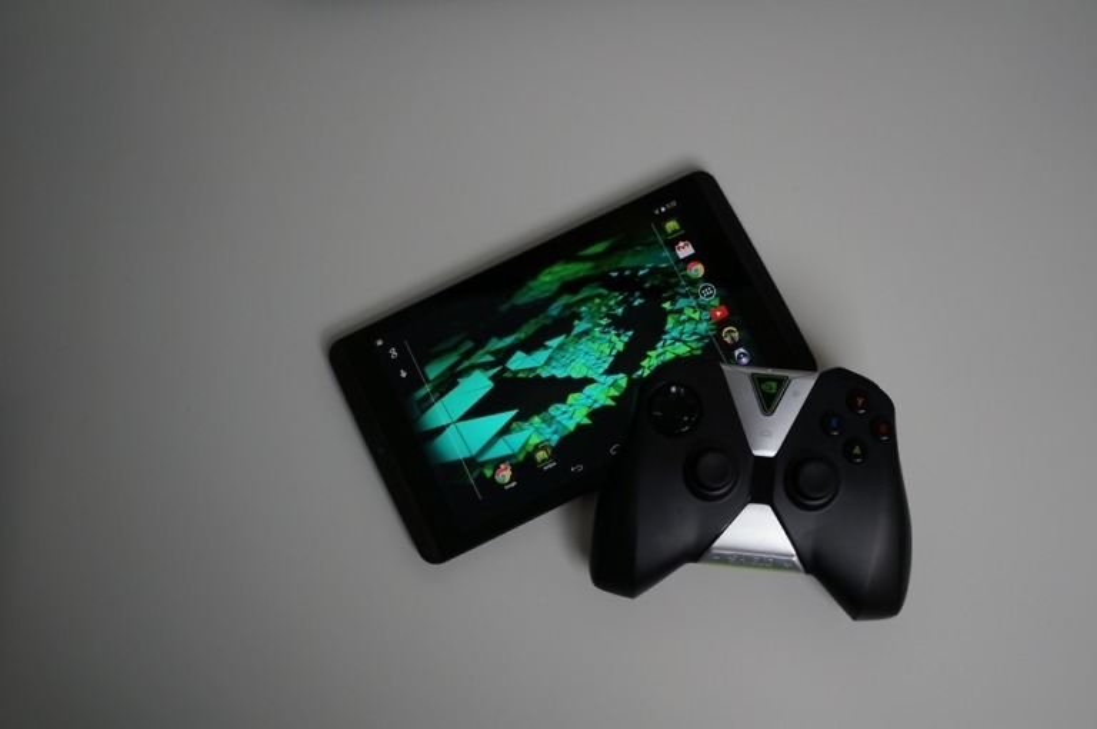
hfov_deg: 43.7
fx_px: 1369
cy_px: 364
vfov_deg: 29.8
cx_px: 548
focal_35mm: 45
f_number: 4
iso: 125
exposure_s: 1/60
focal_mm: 30
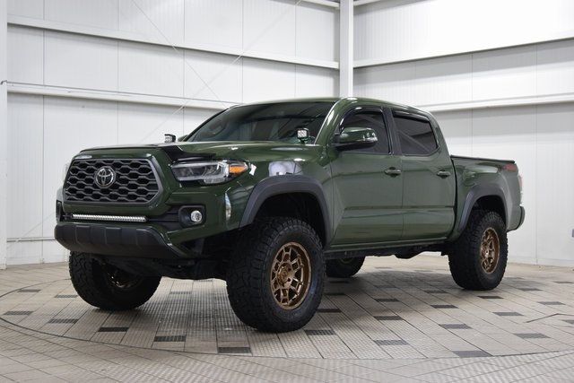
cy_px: 192
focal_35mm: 54
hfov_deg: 36.9
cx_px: 287
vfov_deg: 25.1
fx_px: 861
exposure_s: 1/60
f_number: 5.6
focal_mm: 36
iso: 1600
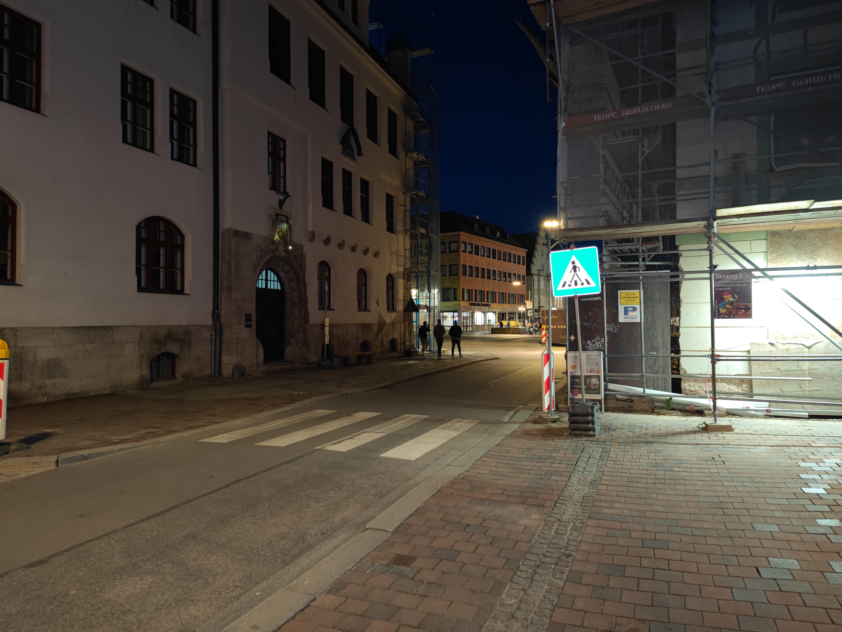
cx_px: 421
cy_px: 316
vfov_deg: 37.7
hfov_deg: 49.0
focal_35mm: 38
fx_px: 924
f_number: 1.95
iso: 440
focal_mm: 7.59
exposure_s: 1/8
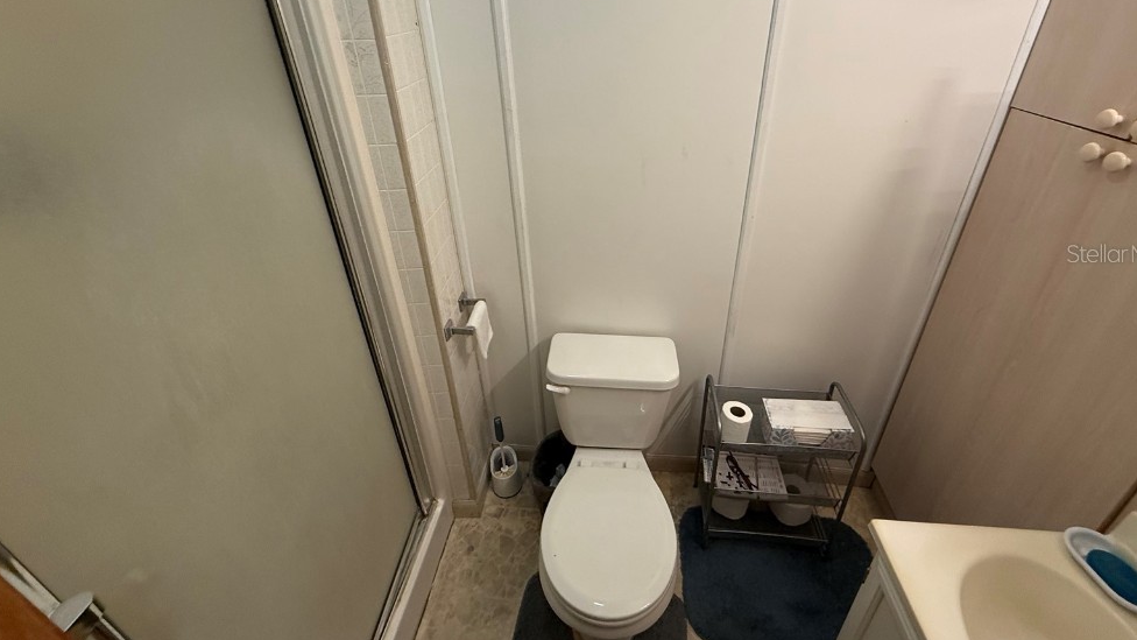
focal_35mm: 16
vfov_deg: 66.4
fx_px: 482
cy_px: 253
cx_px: 580
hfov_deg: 99.4
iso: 320
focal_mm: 2.22
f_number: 2.2
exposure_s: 1/120
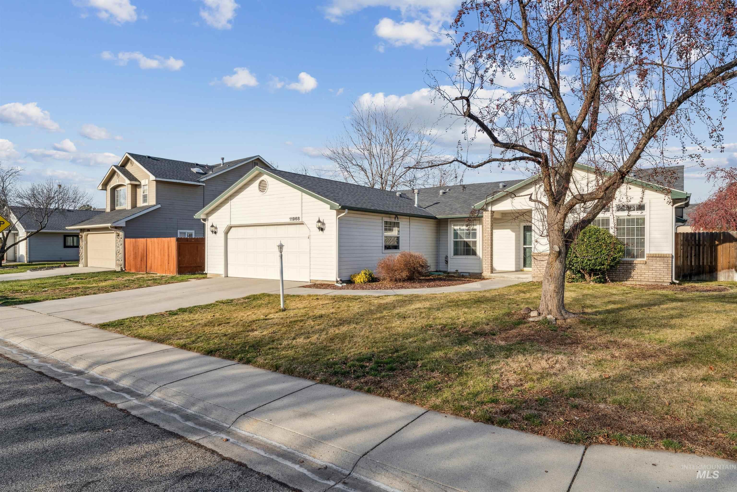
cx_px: 368
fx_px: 422
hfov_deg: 82.3
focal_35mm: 21
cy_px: 246
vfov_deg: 60.4
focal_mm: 20.6
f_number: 13
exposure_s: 1/320
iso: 400
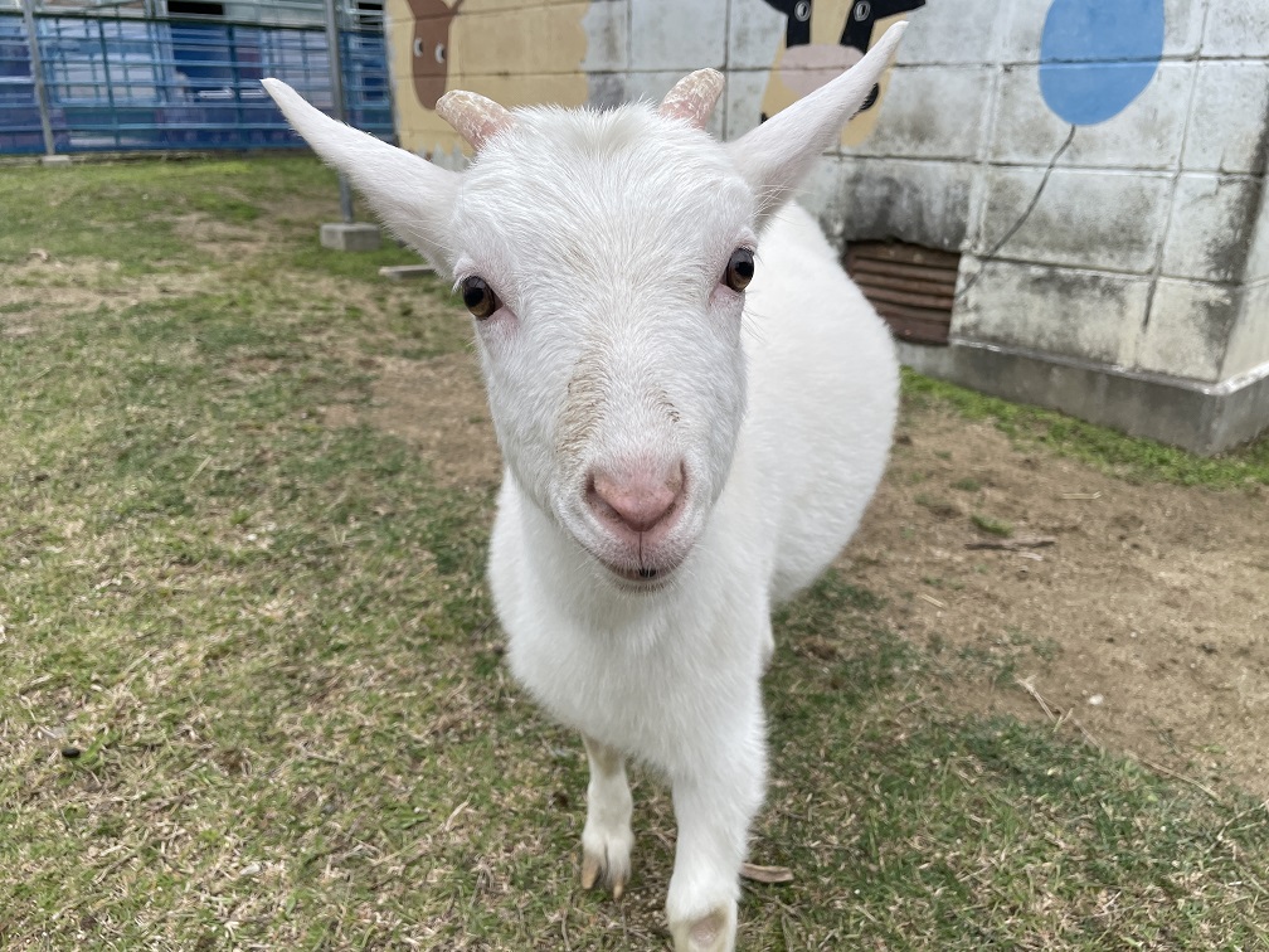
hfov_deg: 67.3
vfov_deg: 53.1
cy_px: 476
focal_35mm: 26
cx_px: 634
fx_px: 953
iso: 32
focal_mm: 4.2
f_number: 1.6
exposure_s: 1/609
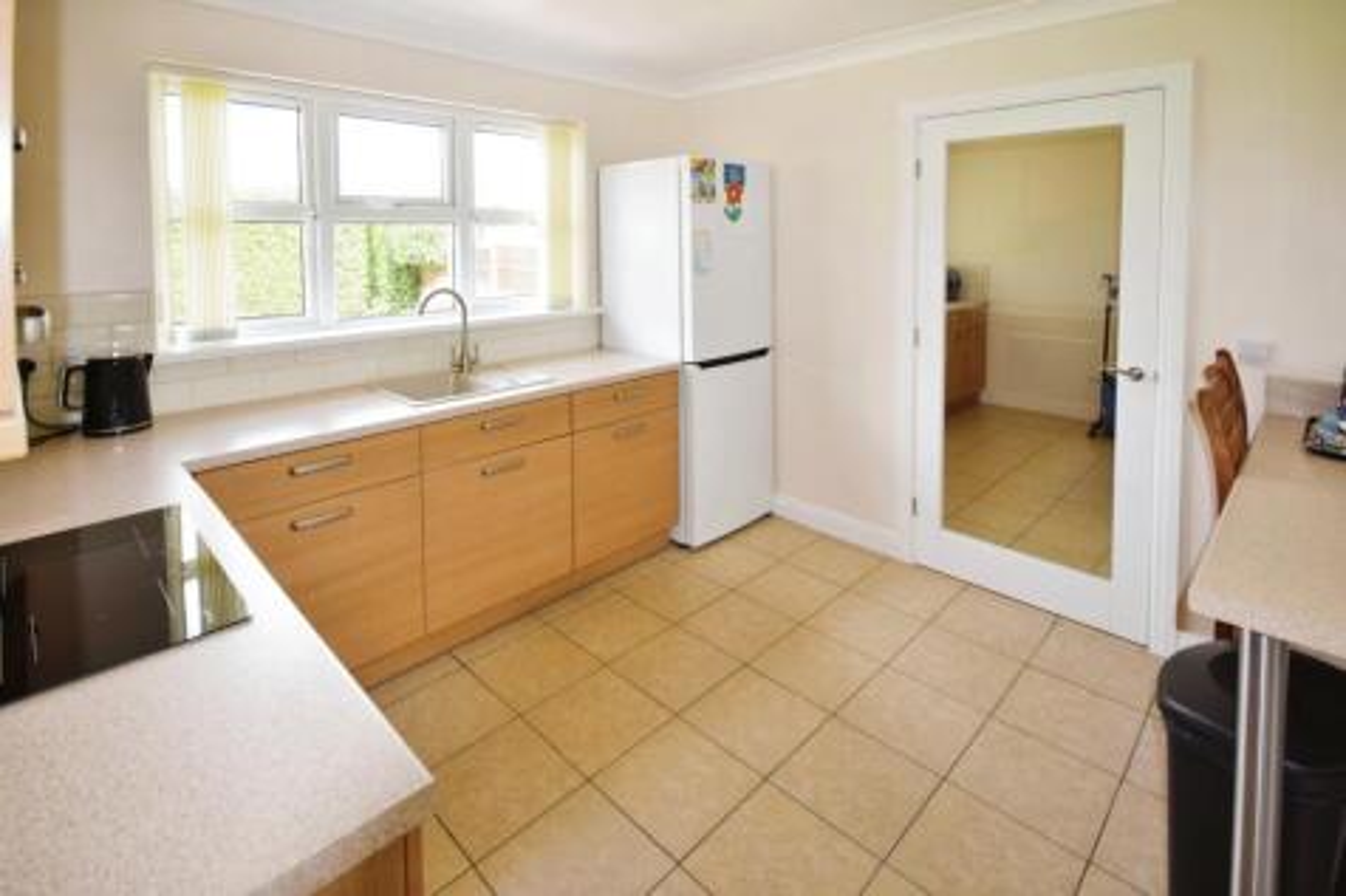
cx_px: 673
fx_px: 617
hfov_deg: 95.0
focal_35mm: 16
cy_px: 448
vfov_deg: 72.0
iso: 450
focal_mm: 11
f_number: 5.6
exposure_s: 1/125
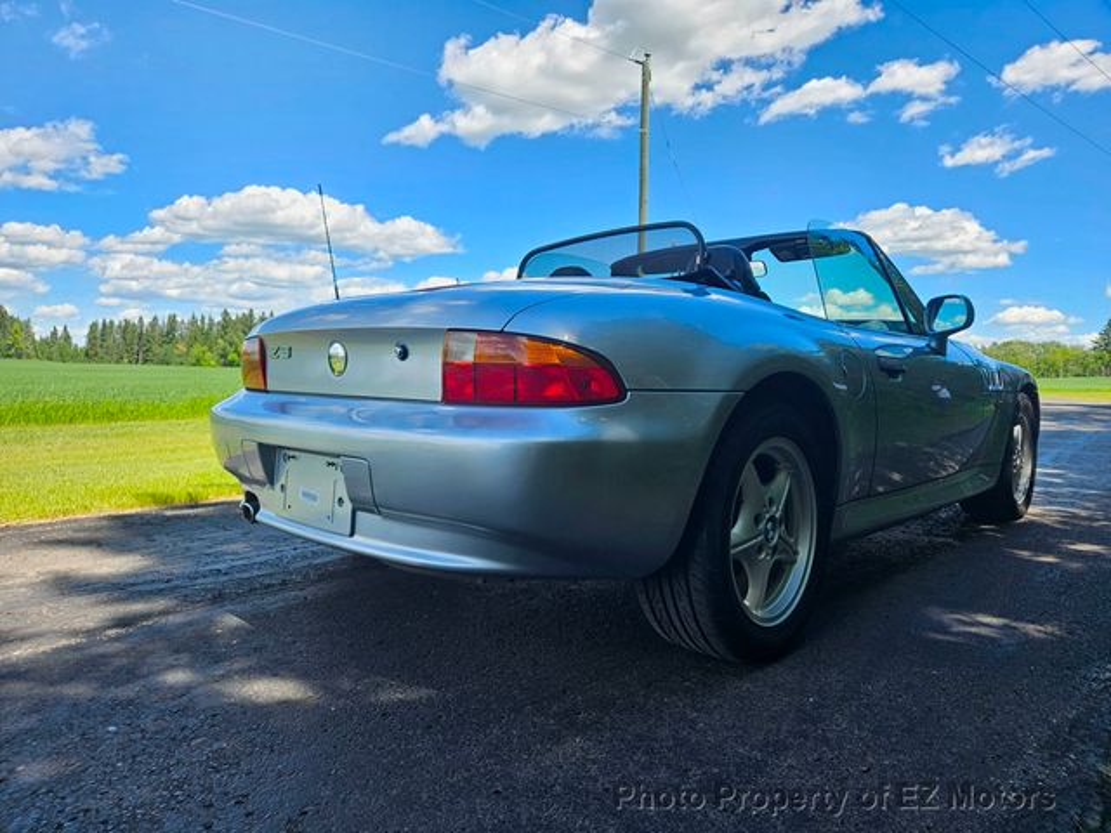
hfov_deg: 73.9
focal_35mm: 23
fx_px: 738
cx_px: 556
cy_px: 416
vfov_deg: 58.9
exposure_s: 1/562
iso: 25
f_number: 1.8
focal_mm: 5.4
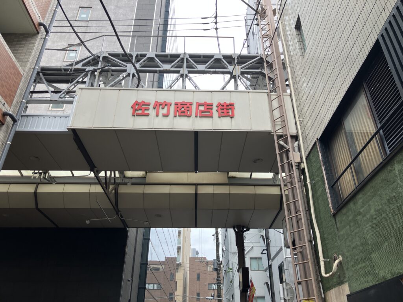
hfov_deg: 63.4
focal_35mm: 28
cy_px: 151
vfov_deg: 49.7
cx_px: 202
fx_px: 326
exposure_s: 1/122
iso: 20
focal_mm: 3.99
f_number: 1.8
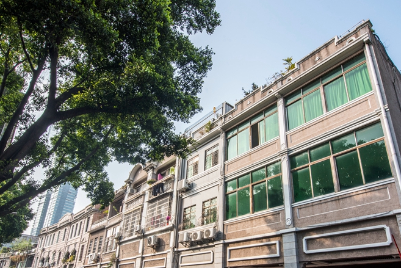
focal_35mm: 23
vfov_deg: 52.9
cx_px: 196
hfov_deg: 76.0
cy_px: 198
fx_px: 256
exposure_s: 1/100
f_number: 13
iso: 160
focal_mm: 14
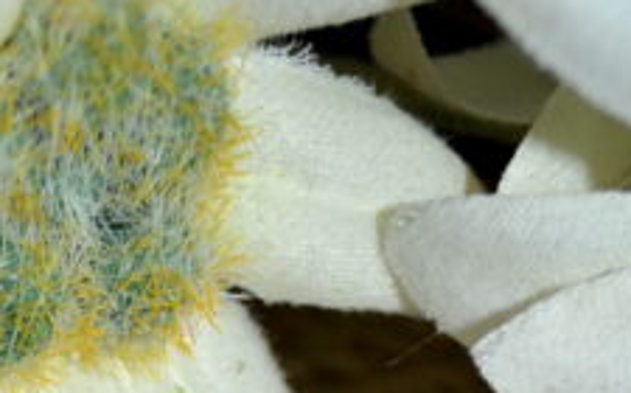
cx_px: -129
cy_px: 1103
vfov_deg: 6.2
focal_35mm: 196
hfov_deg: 10.5
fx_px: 3366
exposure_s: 1/60
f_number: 4.8
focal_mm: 32
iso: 125
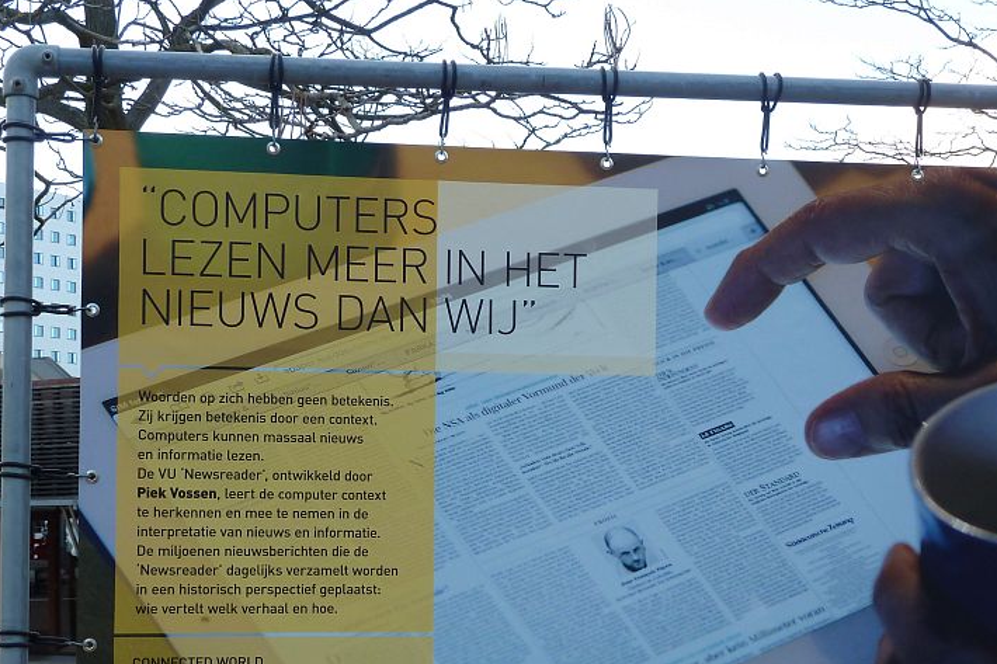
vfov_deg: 21.4
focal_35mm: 63
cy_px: 466
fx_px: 1744
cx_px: 569
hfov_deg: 31.9
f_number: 3.7
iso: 80
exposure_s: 1/100
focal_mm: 6.9
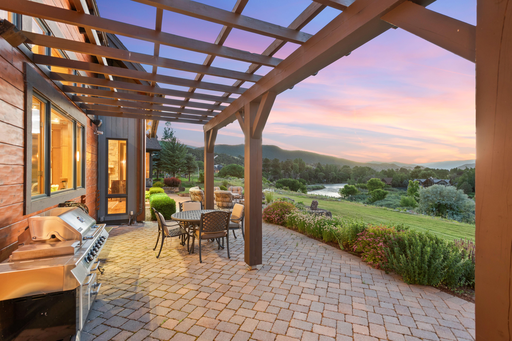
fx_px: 242
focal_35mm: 17
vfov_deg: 70.5
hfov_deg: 93.3
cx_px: 256
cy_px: 170
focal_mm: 17
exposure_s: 13
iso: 400
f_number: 7.1
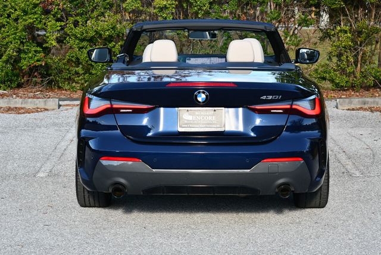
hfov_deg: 19.6
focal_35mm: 104
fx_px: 1102
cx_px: 190
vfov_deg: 13.2
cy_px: 128
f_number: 5.6
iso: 200
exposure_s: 1/250
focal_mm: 52
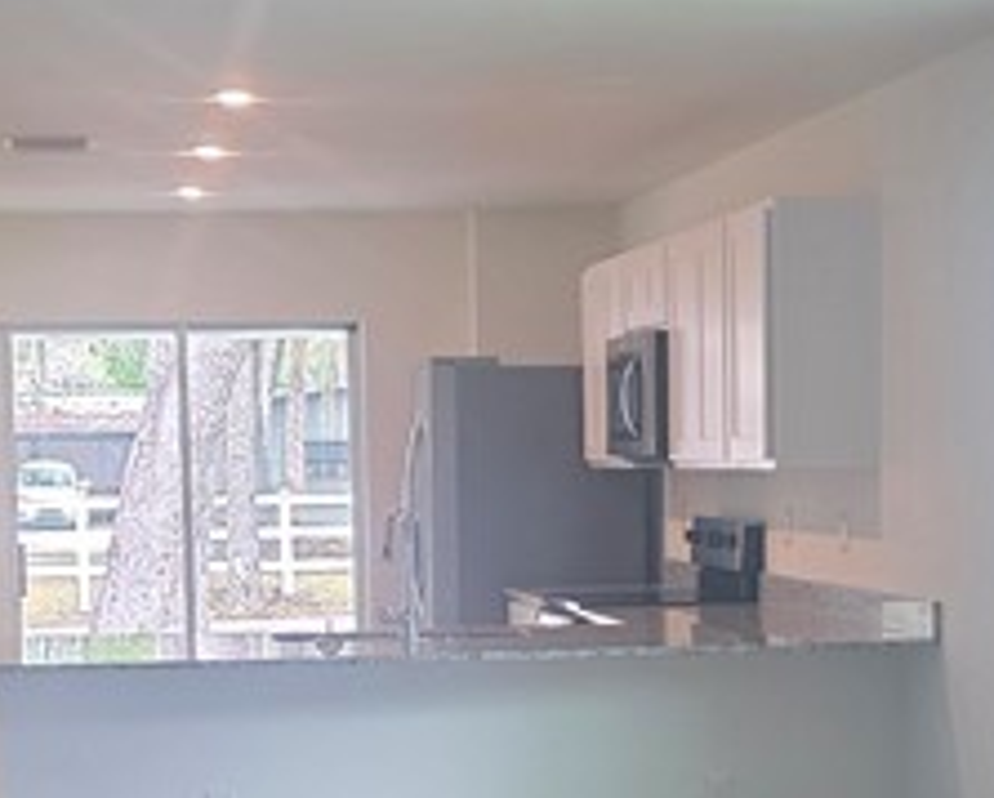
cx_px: 490
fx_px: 3034
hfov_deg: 18.6
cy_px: 660
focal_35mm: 103
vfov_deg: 14.9
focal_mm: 6.3
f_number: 1.7
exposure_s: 1/120
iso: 200
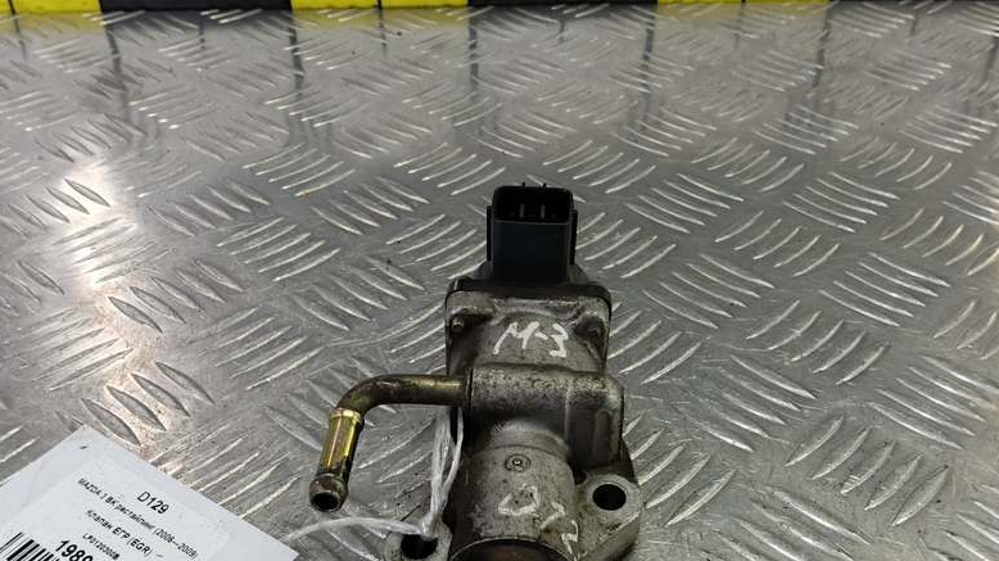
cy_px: 327
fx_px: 874
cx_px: 515
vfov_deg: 35.5
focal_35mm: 33
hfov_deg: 59.5
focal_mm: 4.11
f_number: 1.6
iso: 103
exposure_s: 1/33.3
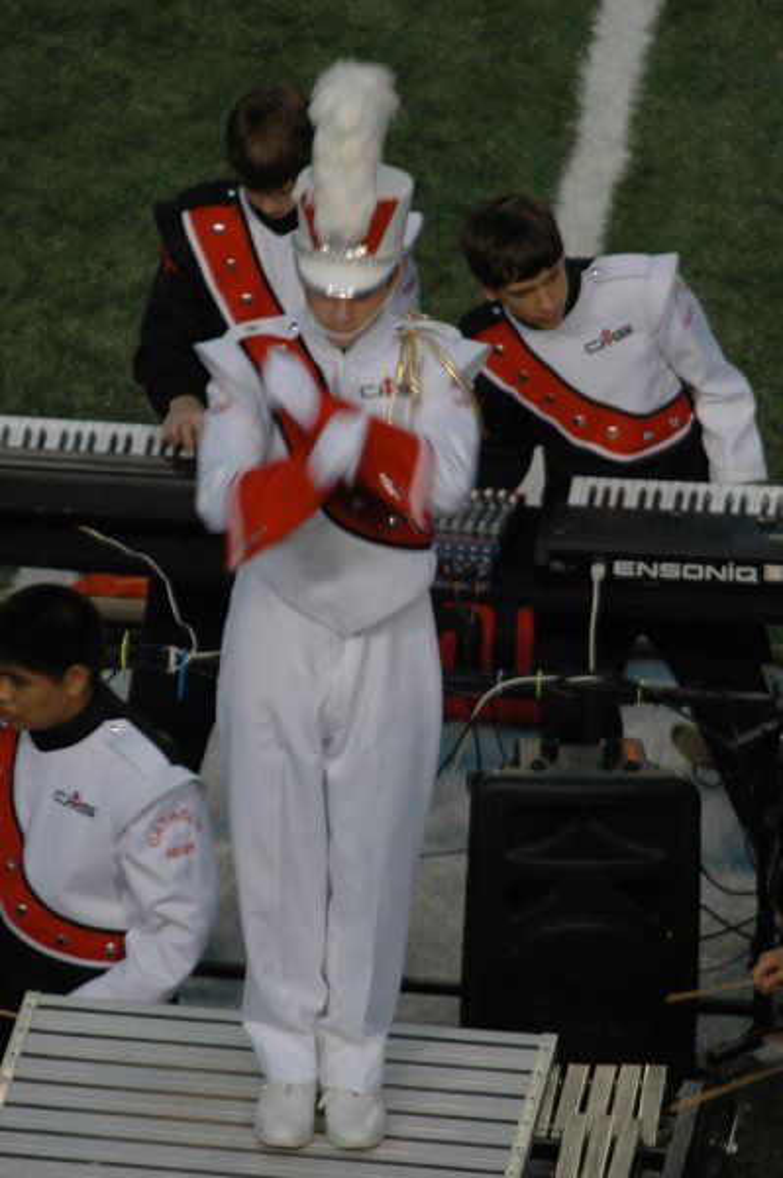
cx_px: 392
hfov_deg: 2.3
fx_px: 19607
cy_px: 589
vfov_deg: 3.4
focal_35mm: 600
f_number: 5.6
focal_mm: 400
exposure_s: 1/60
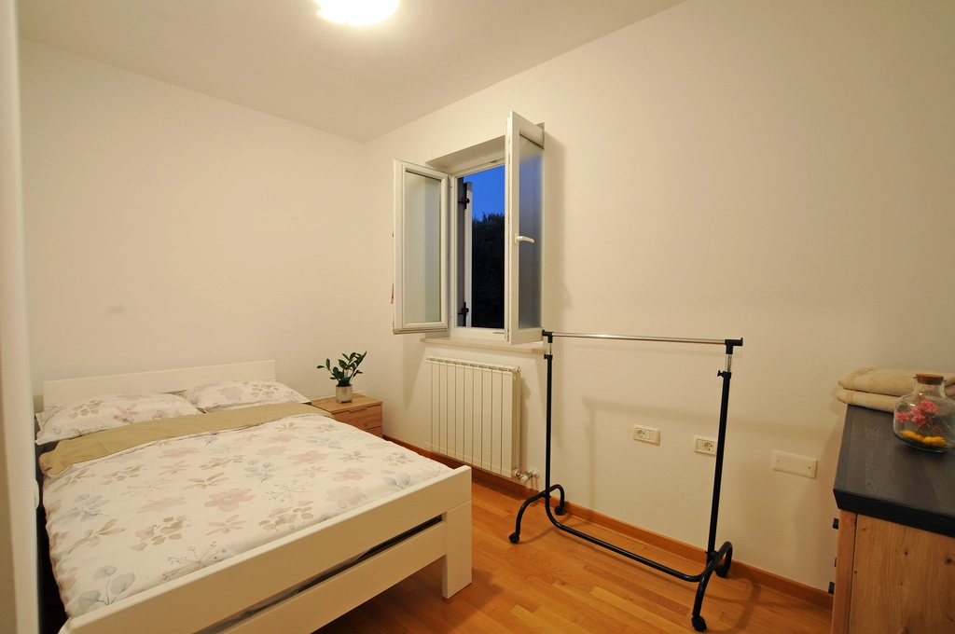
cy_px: 317
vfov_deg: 77.2
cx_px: 478
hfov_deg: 100.5
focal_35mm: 15
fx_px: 397
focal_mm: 10
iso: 200
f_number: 11
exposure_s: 1.6
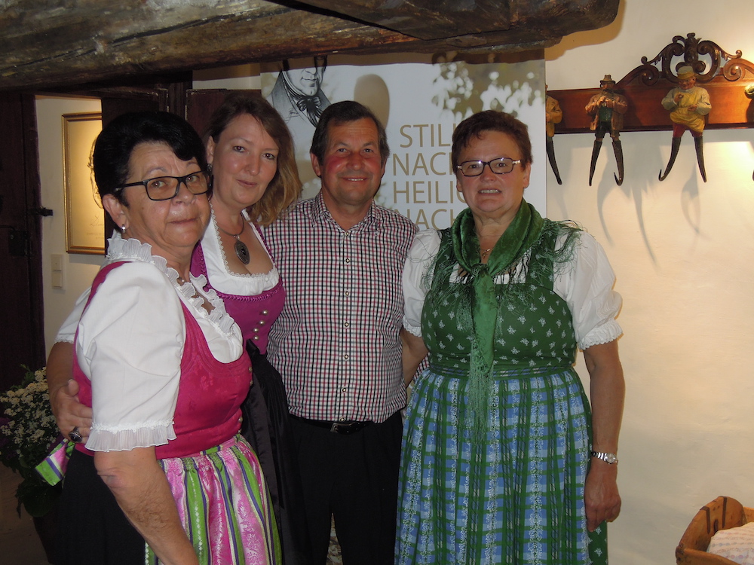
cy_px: 282
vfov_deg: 32.2
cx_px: 377
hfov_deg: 42.1
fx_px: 980
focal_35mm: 45
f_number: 3.5
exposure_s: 1/40
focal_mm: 8.1
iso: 200
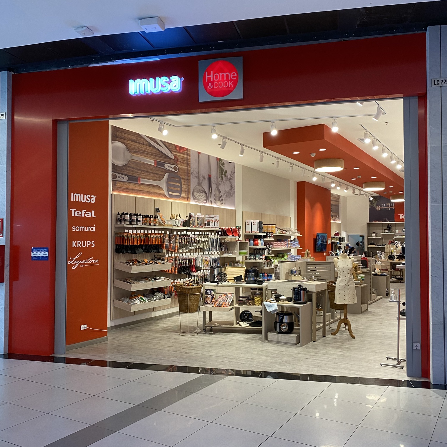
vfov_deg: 52.5
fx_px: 453
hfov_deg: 52.5
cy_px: 235
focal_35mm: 31
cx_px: 223
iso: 80
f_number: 1.8
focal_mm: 4.25
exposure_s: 1/60
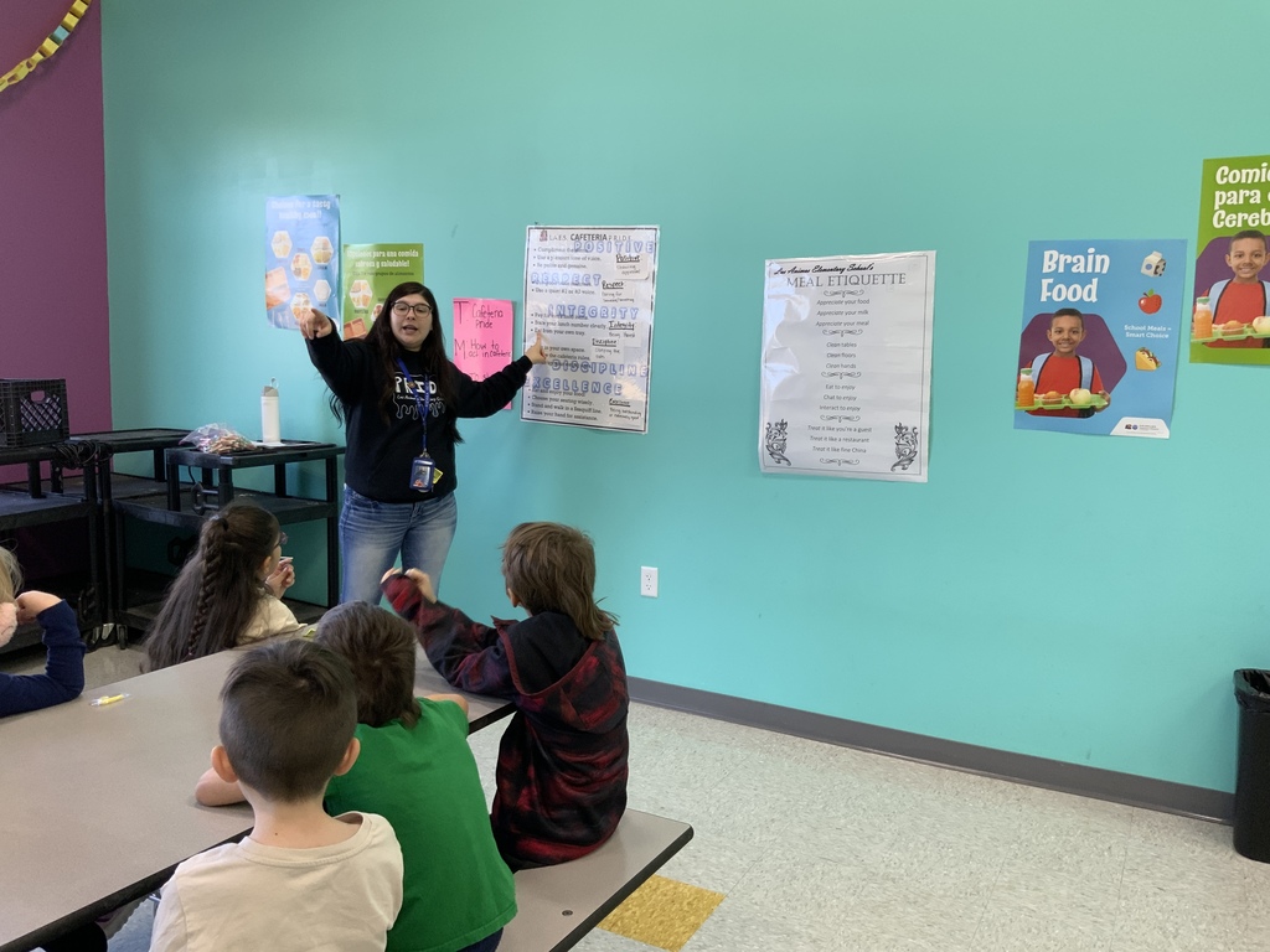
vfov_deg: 48.2
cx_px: 635
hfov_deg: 61.7
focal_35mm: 29
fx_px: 1064
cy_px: 476
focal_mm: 3
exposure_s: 1/60
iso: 64
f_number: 1.8
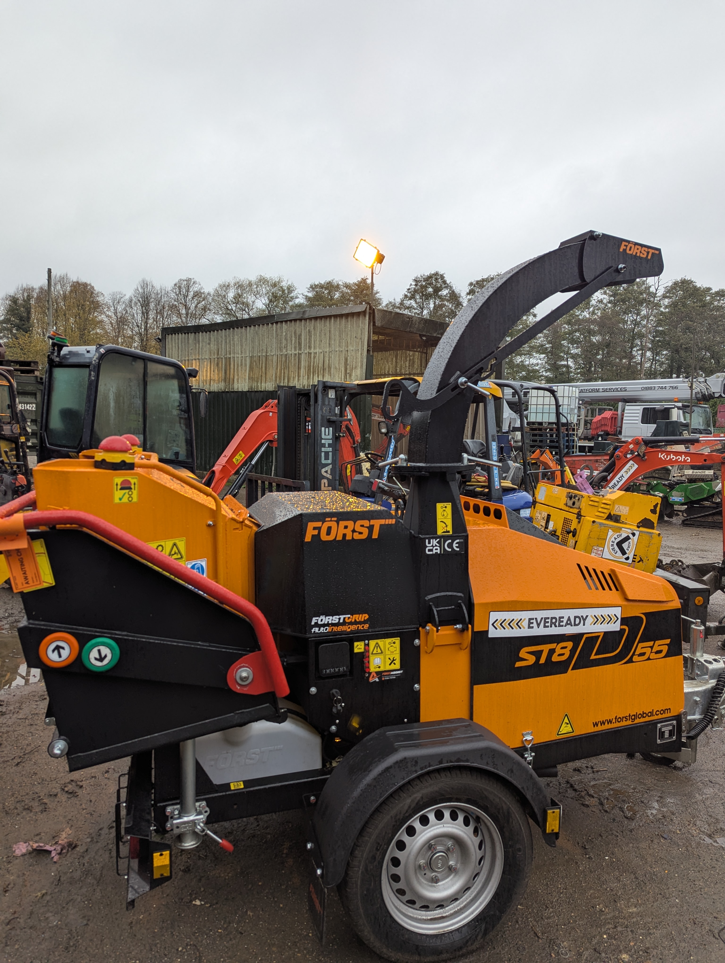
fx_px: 669
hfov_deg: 56.9
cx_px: 362
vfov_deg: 71.5
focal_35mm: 24
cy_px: 482
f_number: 1.85
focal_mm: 6.81
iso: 40
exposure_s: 1/100
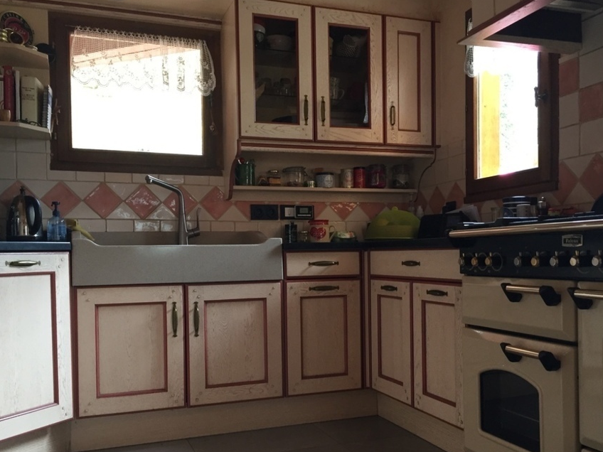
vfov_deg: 40.6
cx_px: 314
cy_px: 267
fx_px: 610
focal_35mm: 35
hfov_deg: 52.6
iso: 80
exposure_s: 1/33
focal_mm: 4.15
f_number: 2.2
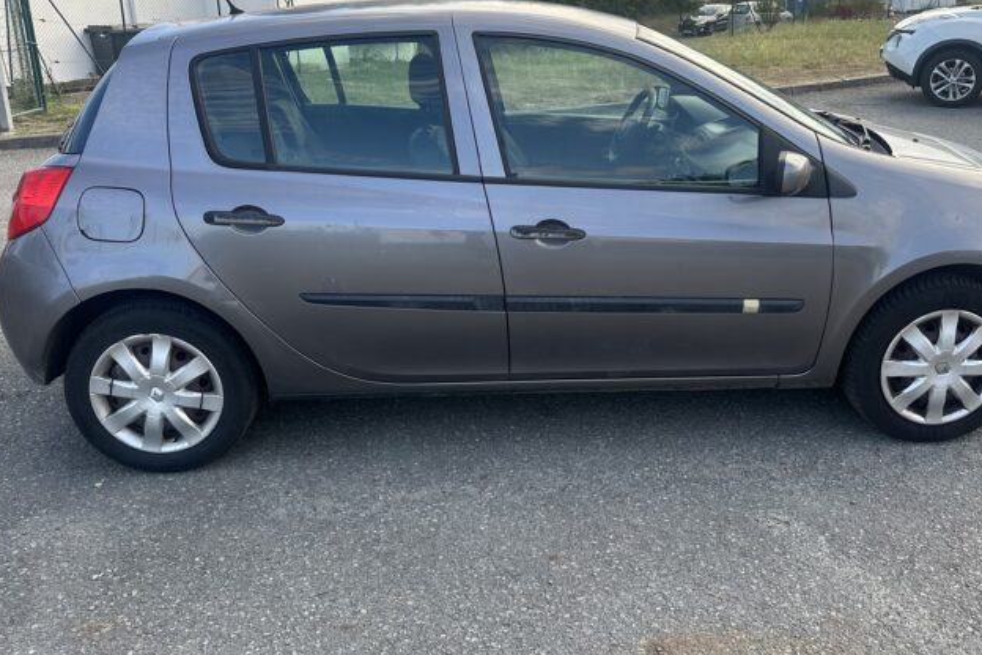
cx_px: 538
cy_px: 269
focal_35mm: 32
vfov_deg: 41.0
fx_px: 873
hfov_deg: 58.6
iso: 80
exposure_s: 1/646
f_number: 1.78
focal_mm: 6.86
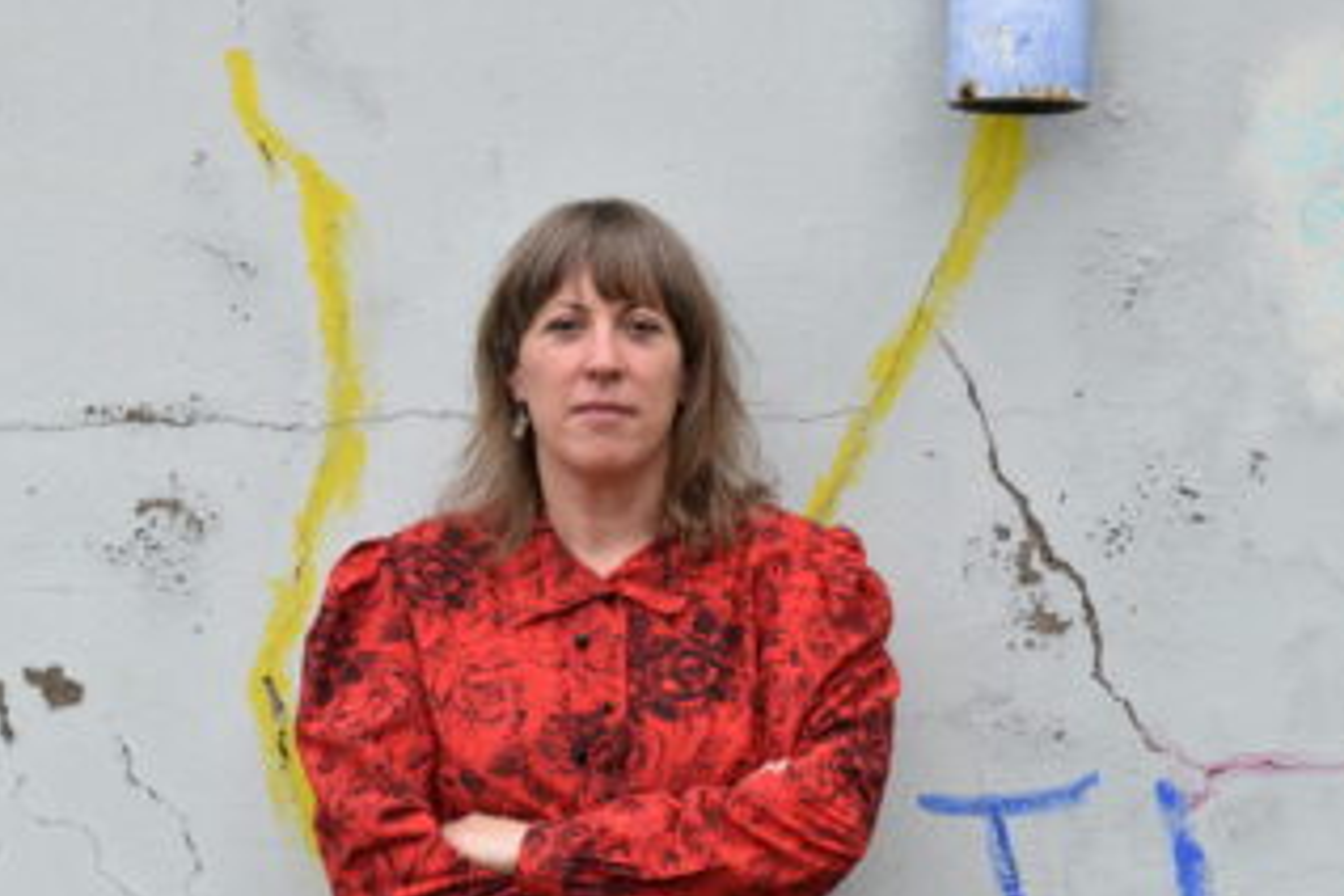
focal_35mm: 117
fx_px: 4357
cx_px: 600
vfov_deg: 11.7
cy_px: 592
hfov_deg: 17.5
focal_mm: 55
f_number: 5.6
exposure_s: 1/160
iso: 200
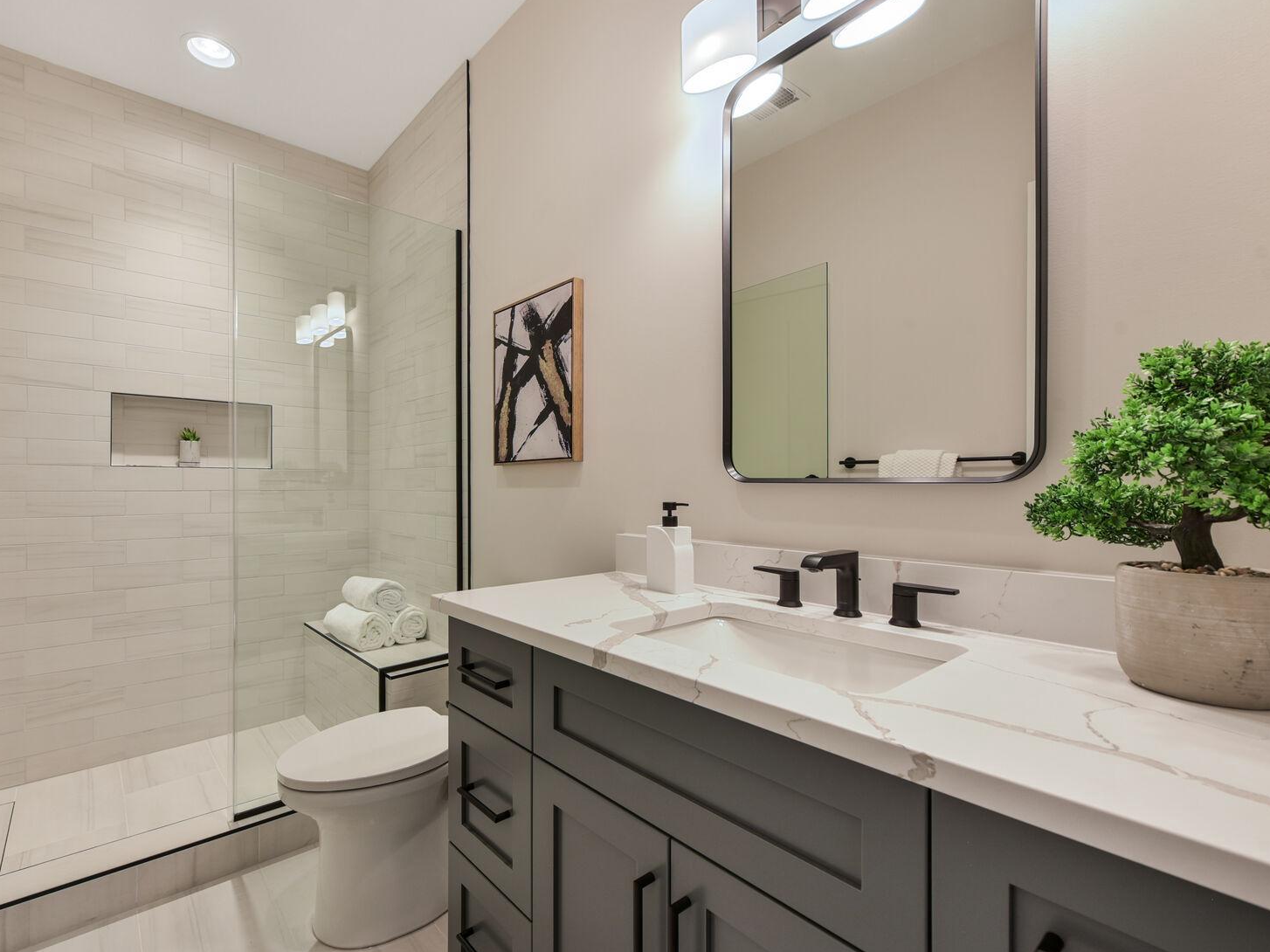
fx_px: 587
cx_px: 568
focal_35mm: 16
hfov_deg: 94.2
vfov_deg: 78.1
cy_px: 471
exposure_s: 1/6
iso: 200
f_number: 8
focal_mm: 14
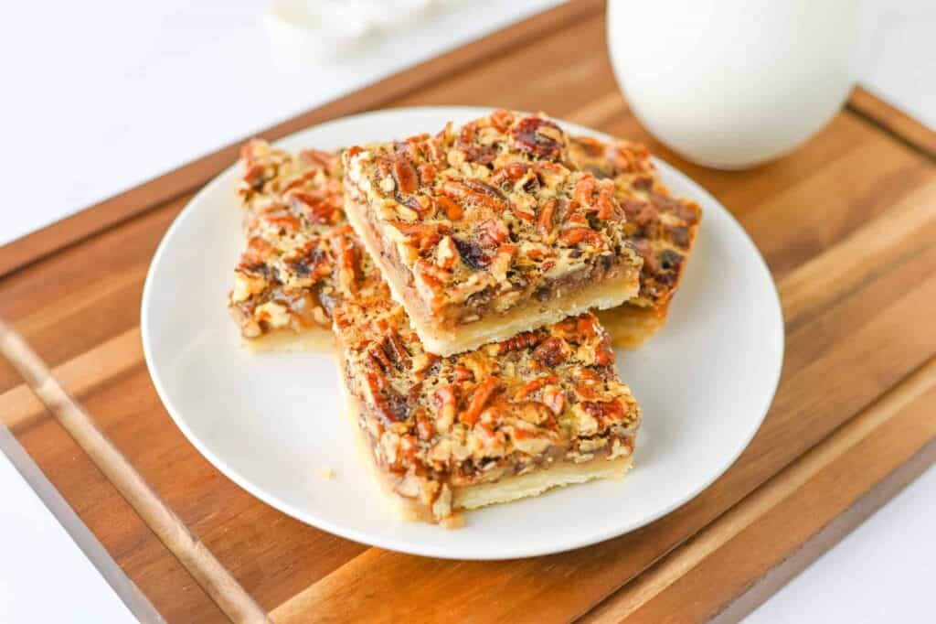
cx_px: 468
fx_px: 1300
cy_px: 312
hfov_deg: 39.6
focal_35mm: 50
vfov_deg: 27.0
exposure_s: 1/200
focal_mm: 50
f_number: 4
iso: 500
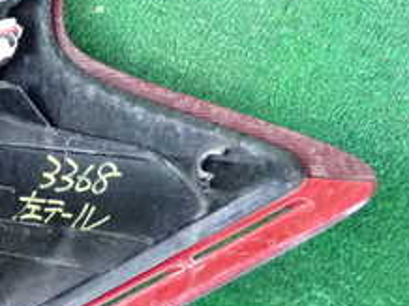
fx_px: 1334
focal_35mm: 113
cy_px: 94
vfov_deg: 13.1
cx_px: -98
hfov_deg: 16.6
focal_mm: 7.31
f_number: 2.8
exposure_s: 1/125
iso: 2500
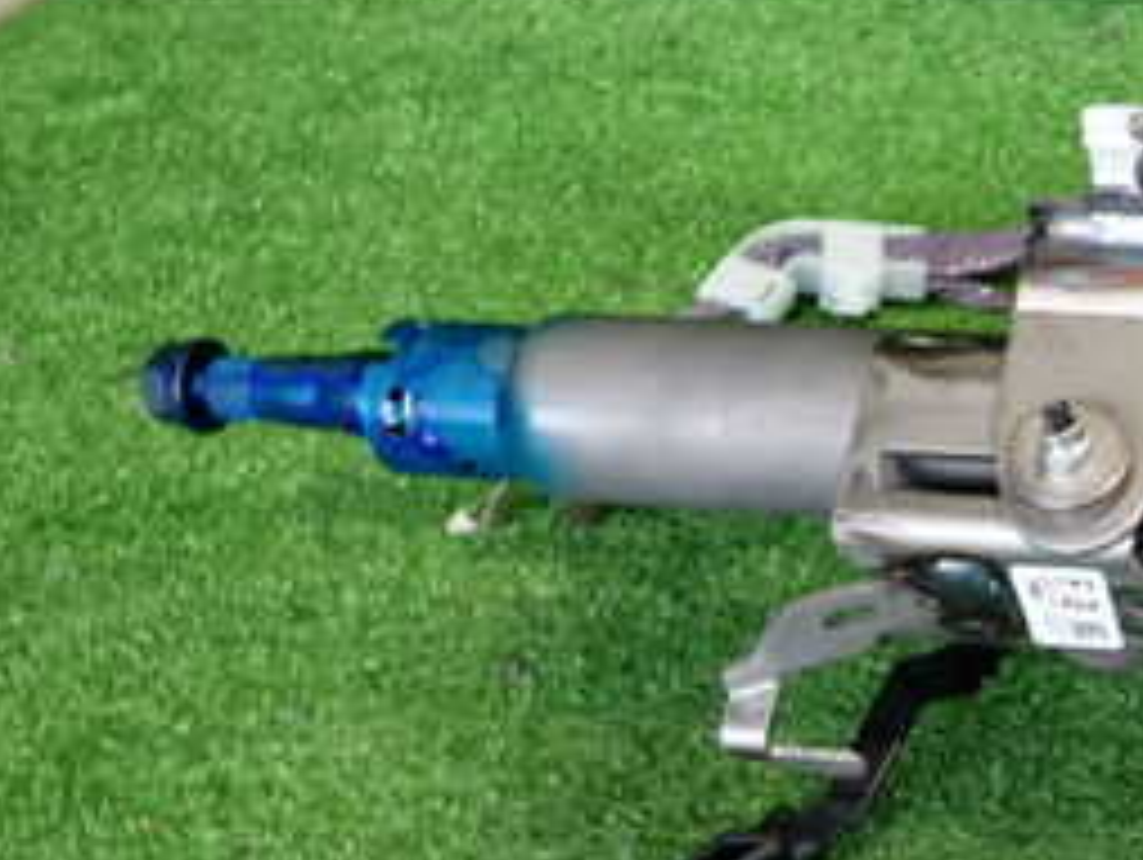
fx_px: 1950
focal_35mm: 59
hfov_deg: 29.5
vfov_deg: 24.8
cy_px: 513
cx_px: 1251
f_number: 2
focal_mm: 4.5
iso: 200
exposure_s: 1/30
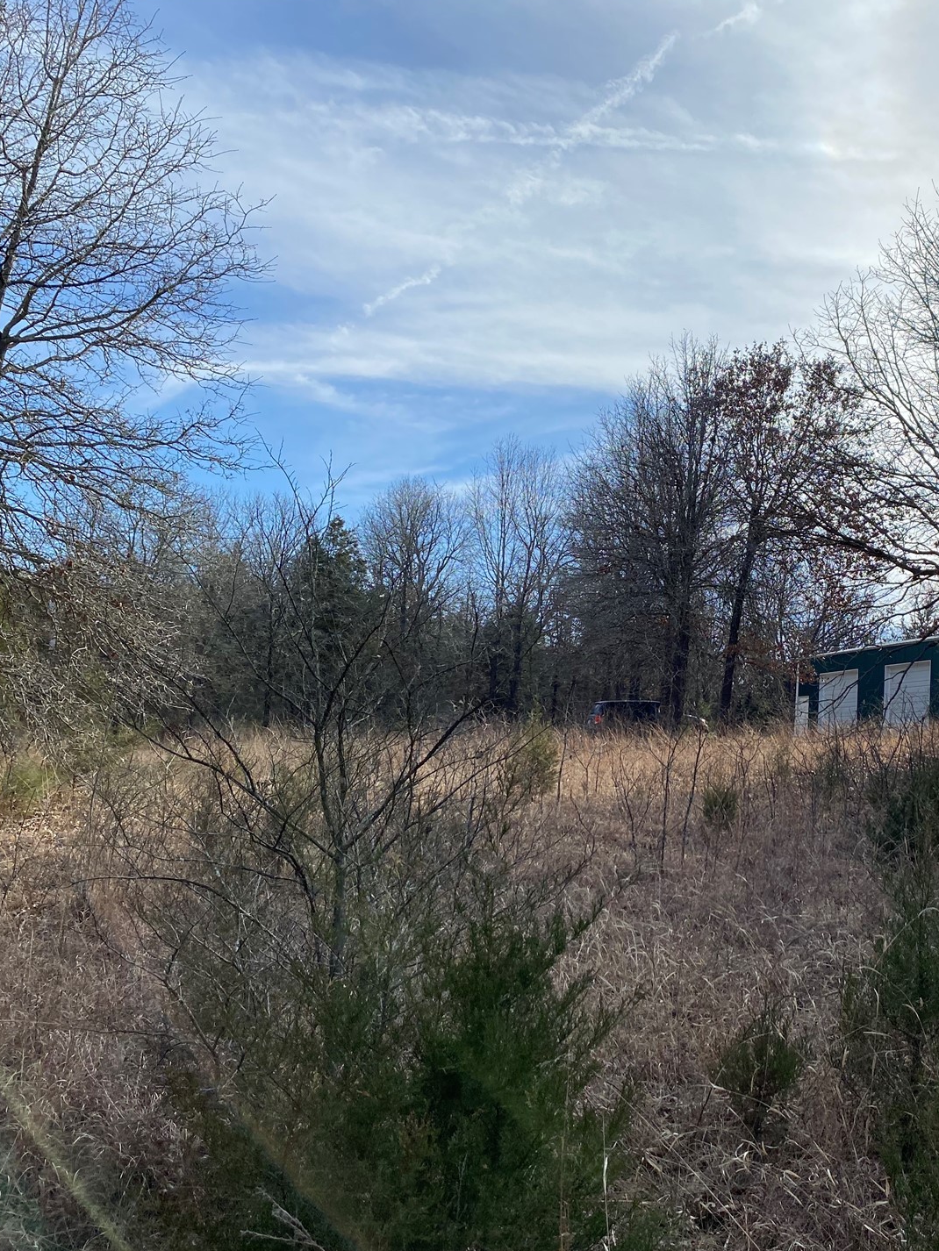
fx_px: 1266
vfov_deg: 52.6
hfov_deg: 39.4
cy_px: 622
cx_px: 722
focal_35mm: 35
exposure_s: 1/2688
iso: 32
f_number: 1.8
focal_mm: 4.25
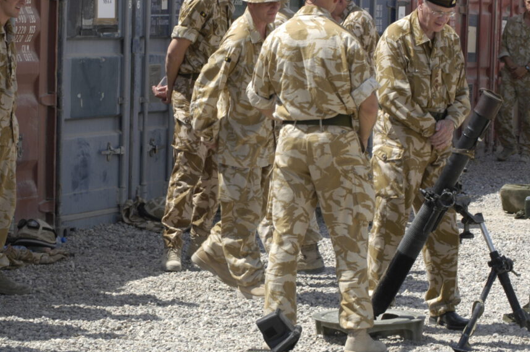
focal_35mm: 147
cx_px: 203
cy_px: 145
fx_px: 2161
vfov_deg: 9.3
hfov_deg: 14.0
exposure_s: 1/250
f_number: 9
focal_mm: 70
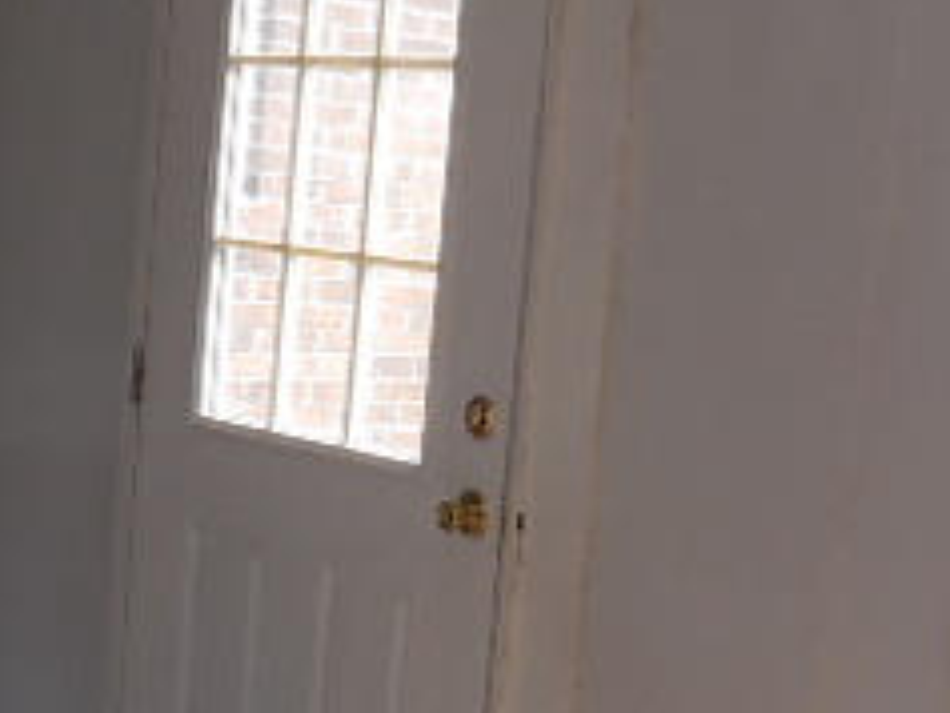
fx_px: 2224
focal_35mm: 81
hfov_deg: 24.0
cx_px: 345
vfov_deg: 18.2
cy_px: 401
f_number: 3.2
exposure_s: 1/60
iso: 320
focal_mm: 5.3
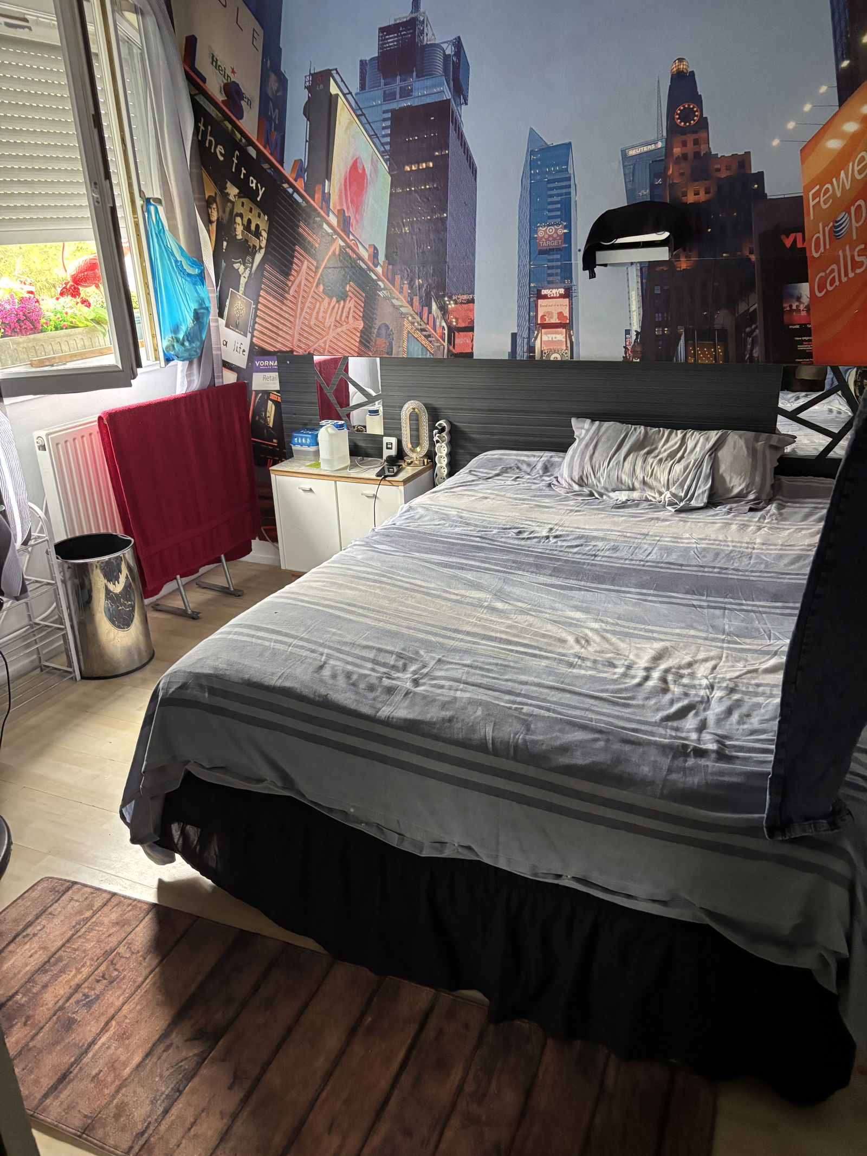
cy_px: 578
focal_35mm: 26
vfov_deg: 67.3
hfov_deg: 53.1
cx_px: 434
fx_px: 868
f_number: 1.6
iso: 500
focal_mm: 5.96
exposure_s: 1/60
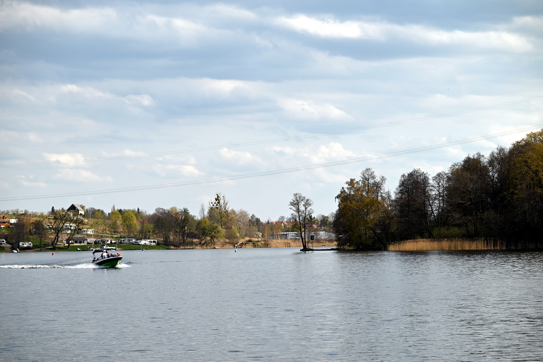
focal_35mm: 135
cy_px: 181
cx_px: 272
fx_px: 2037
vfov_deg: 10.2
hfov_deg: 15.2
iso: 100
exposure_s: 1/640
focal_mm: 135
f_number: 6.3
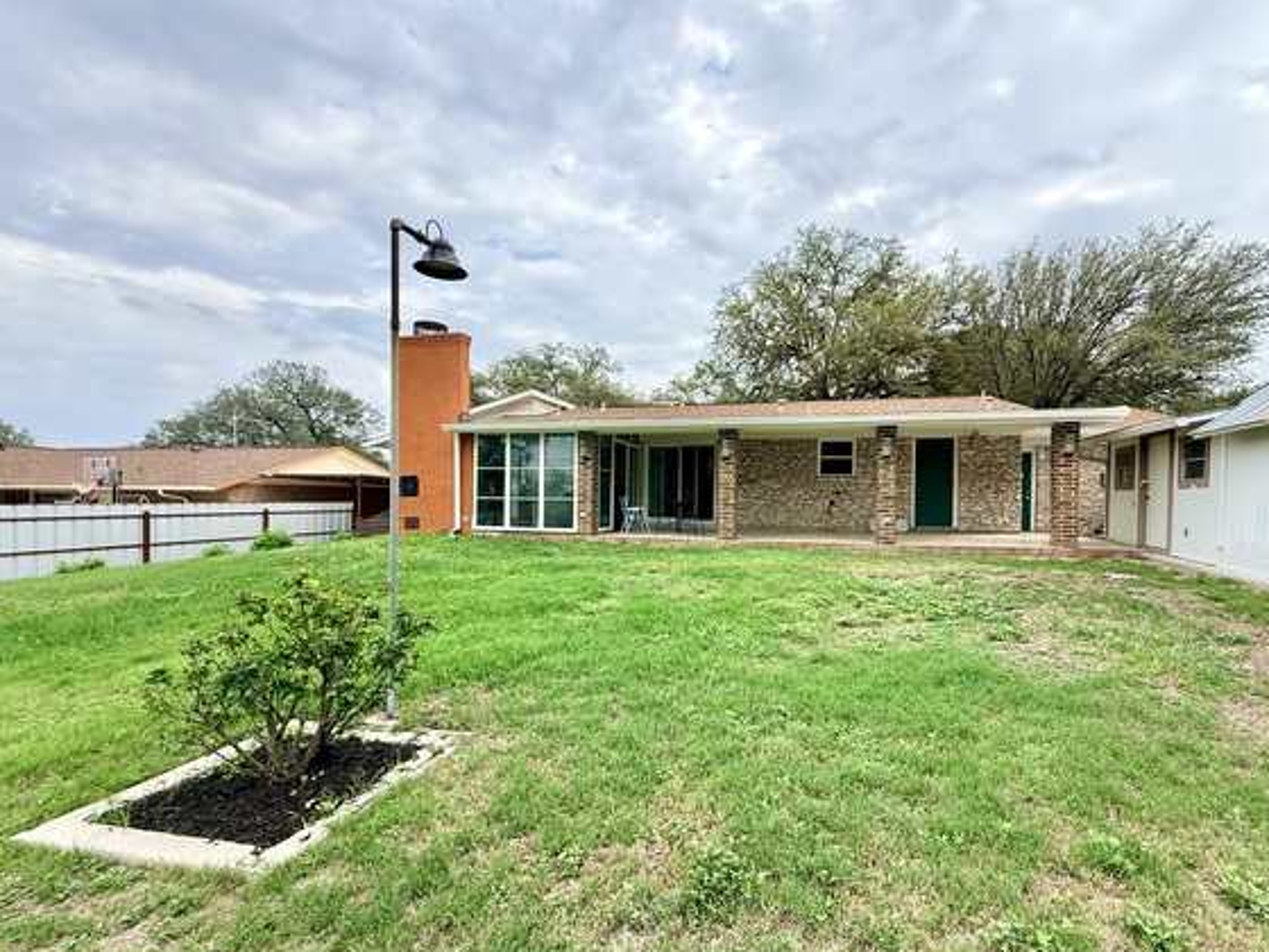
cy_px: 505
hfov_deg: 94.1
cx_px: 707
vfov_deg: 78.0
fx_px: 587
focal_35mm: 16
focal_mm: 2.22
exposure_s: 1/1050
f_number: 2.2
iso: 64
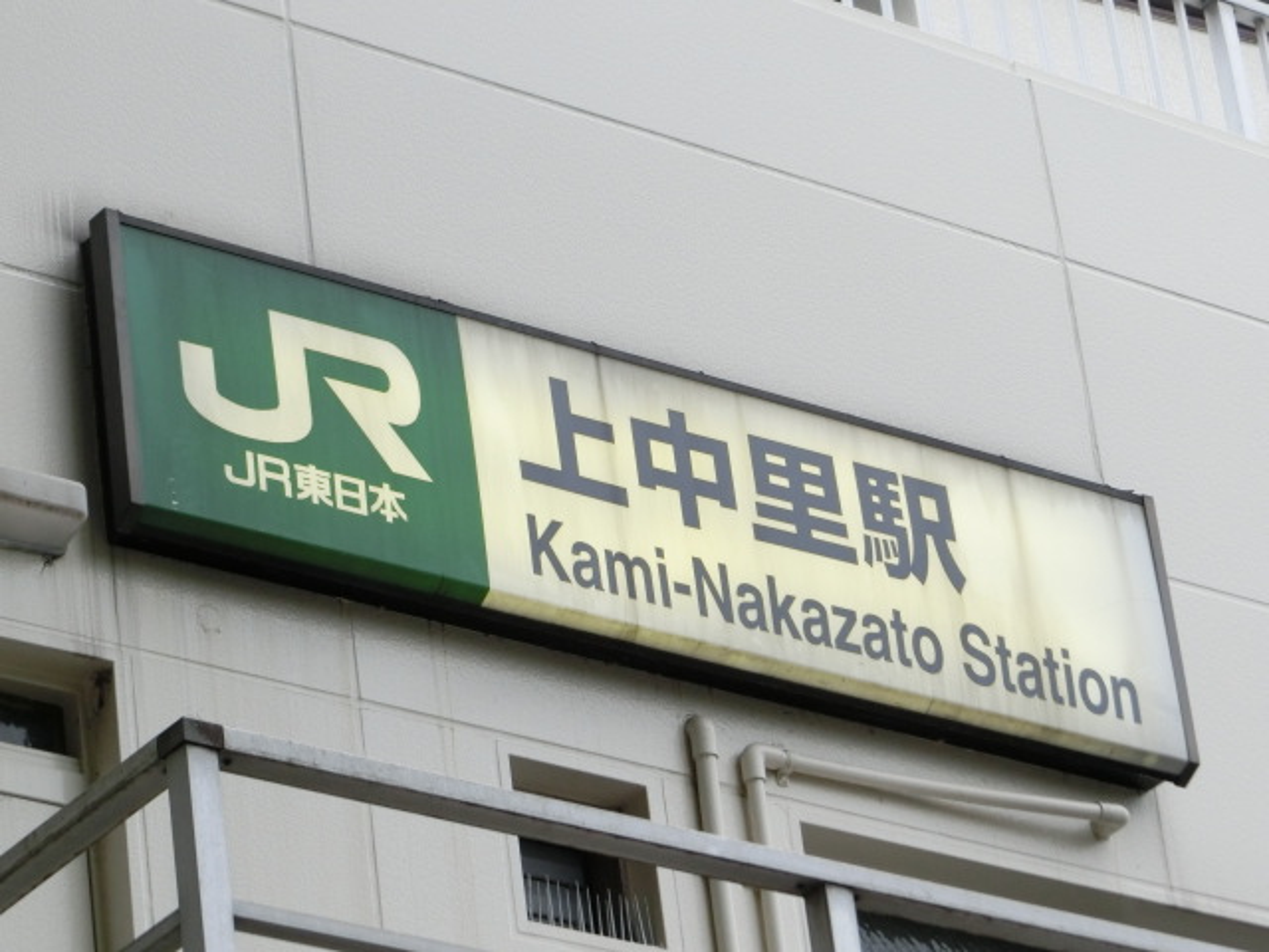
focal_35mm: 165
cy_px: 476
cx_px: 634
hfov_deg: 12.0
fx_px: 6049
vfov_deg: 9.0
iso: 320
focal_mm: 29.5
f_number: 5.9
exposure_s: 1/160
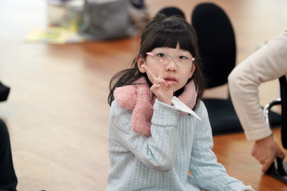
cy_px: 96
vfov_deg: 8.5
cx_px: 144
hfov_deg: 12.7
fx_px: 1291
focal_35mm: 162
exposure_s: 1/200
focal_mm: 162
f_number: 4
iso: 2000
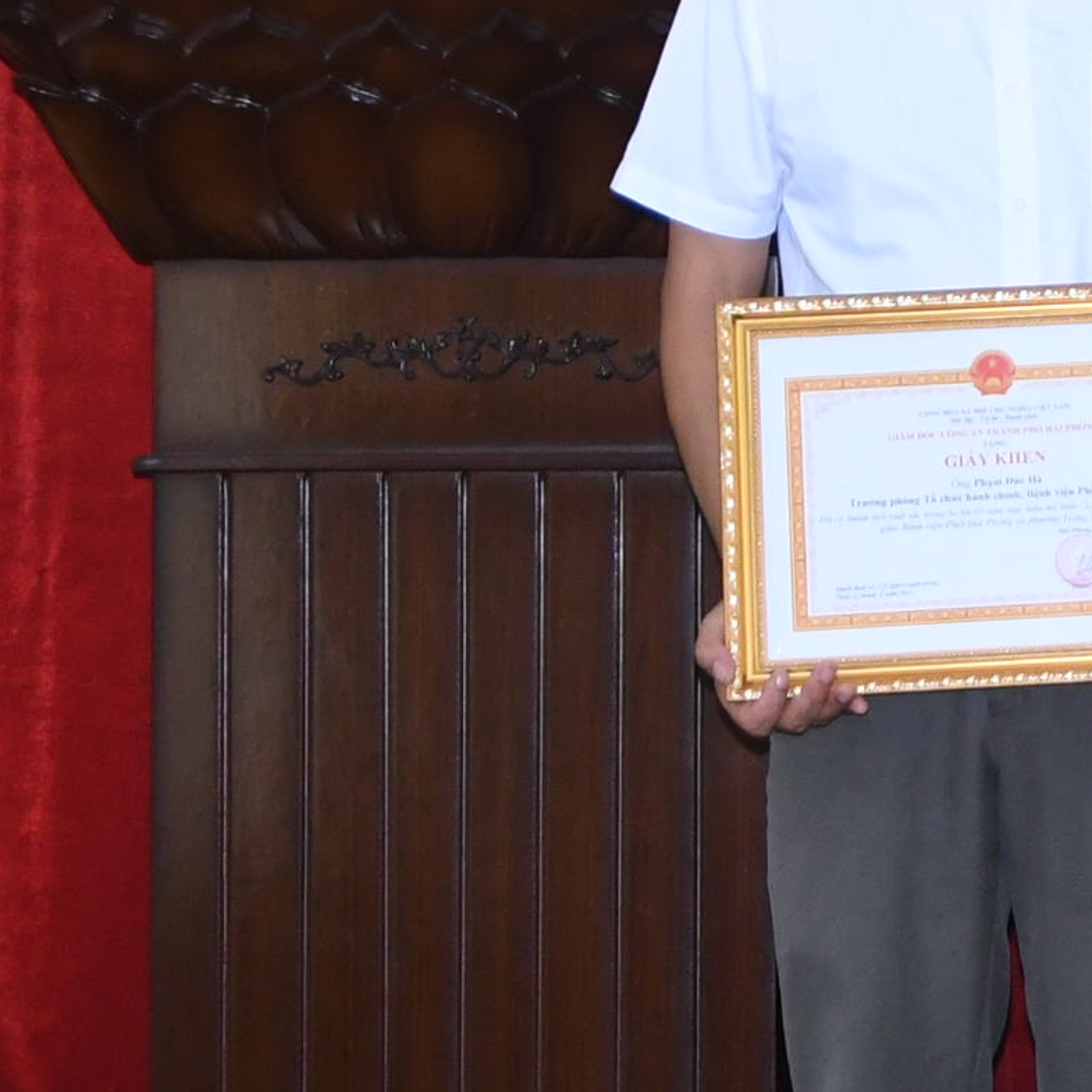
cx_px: 2165
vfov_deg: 8.1
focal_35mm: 217
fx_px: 7745
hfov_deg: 7.7
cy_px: 217
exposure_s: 1/200
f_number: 4.2
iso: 1250
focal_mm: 32
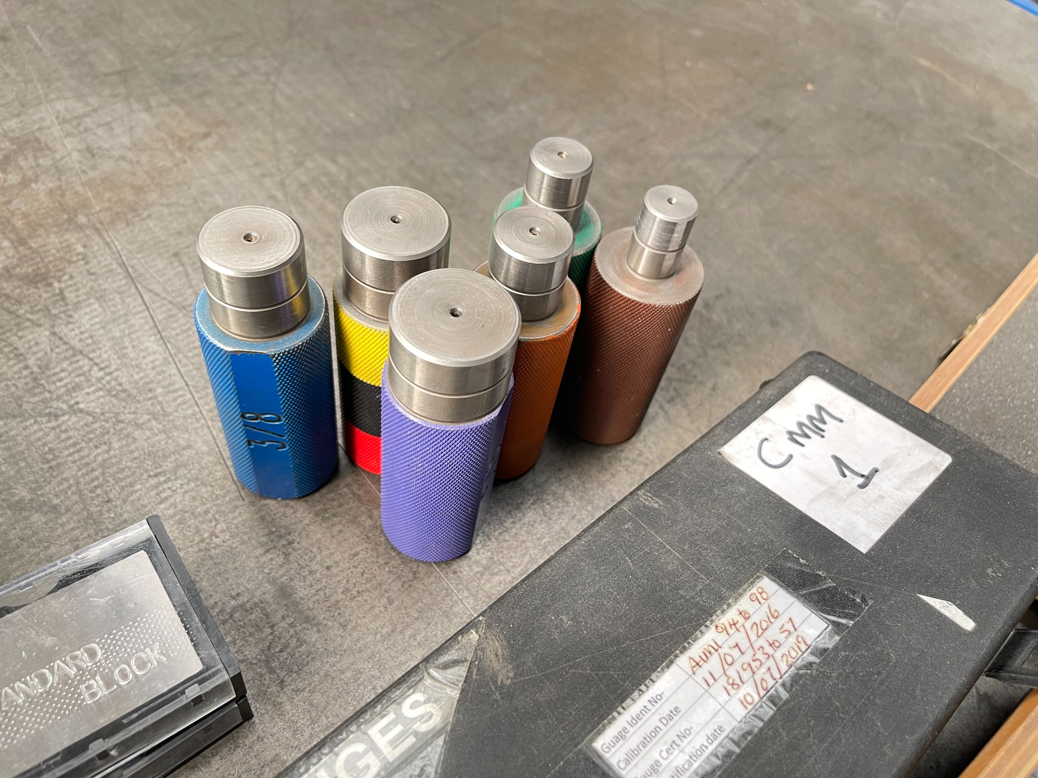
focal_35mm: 26
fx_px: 780
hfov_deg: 67.3
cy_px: 389
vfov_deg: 53.1
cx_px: 519
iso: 125
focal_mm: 5.1
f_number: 1.6
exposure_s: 1/80
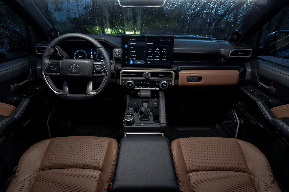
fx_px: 144
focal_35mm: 18
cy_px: 96
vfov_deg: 67.4
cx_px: 144
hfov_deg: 90.0
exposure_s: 1/10
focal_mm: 18
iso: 640
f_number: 5.6
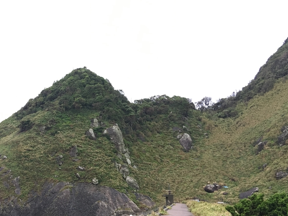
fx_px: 349
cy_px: 143
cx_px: 86
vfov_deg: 34.0
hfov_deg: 43.9
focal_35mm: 42
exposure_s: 1/15
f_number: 2.2
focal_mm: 4.15
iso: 32
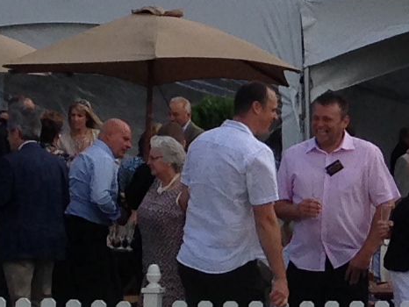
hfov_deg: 8.3
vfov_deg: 6.4
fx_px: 2731
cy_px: 126
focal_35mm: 231
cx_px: 669
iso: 50
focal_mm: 4.12
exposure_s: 1/1290
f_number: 2.4
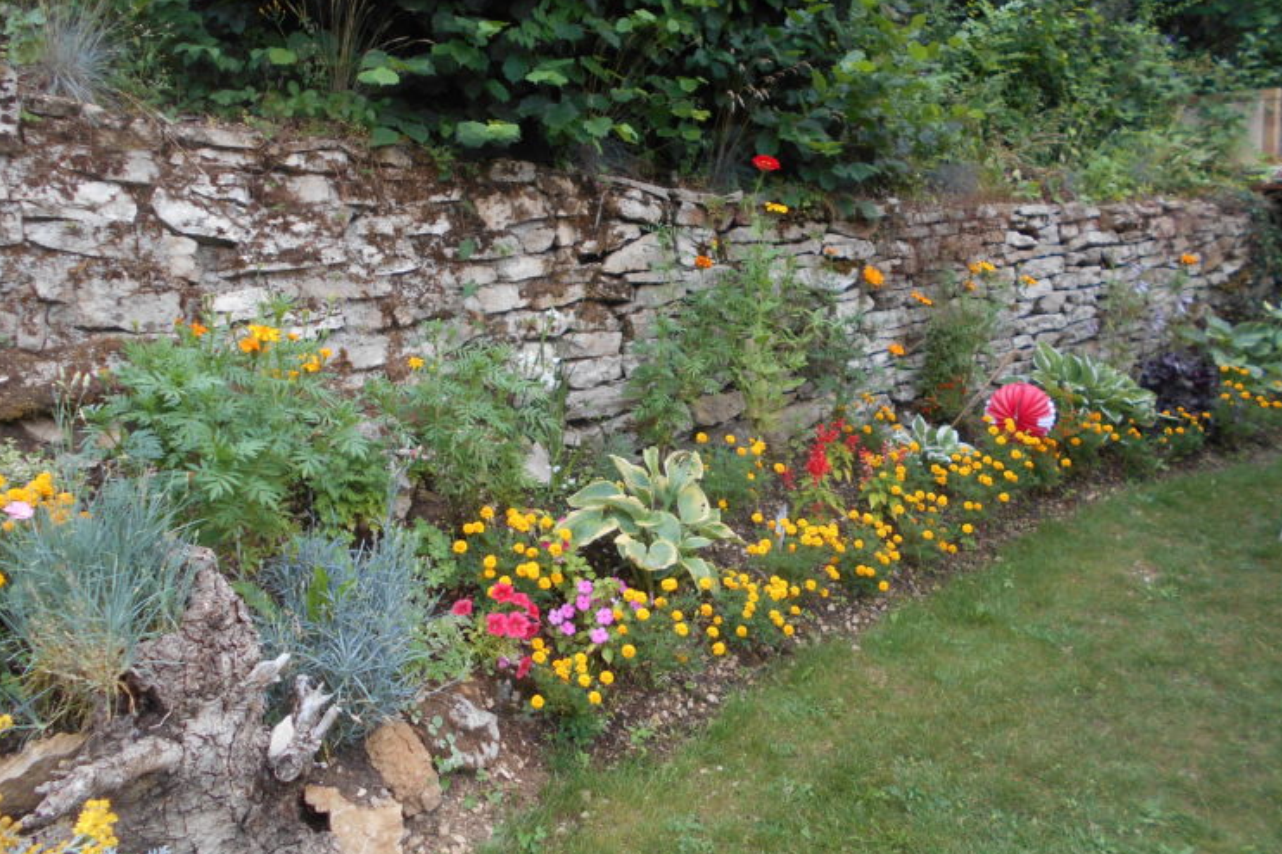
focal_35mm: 28
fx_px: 997
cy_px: 394
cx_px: 631
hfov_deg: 65.5
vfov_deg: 46.3
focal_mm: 4.6
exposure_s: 1/30
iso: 140
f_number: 3.2
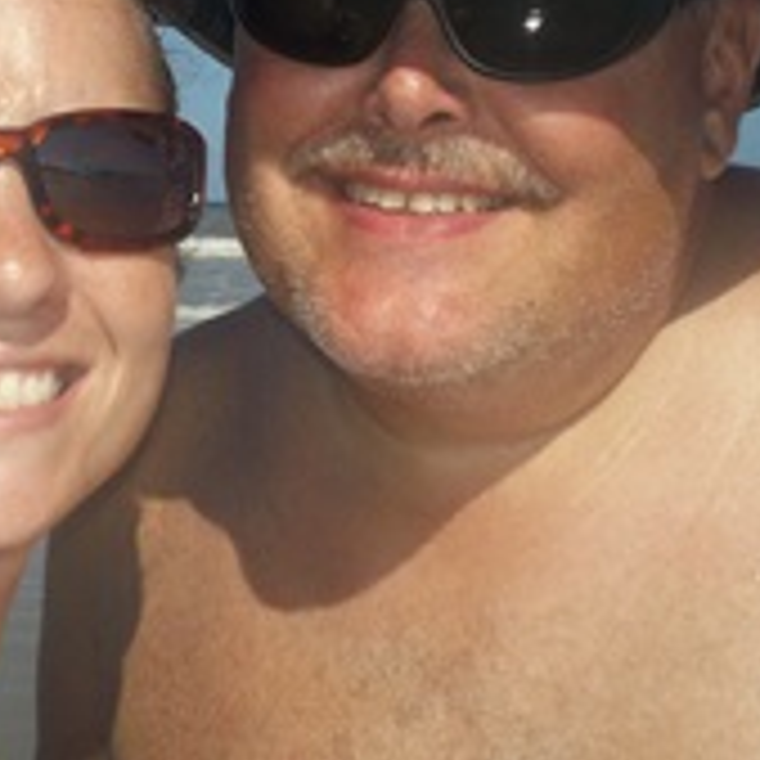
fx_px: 1813
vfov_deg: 23.5
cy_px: 234
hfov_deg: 23.5
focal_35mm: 73
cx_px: 198
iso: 80
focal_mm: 6.3
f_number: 4.5
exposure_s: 1/1000
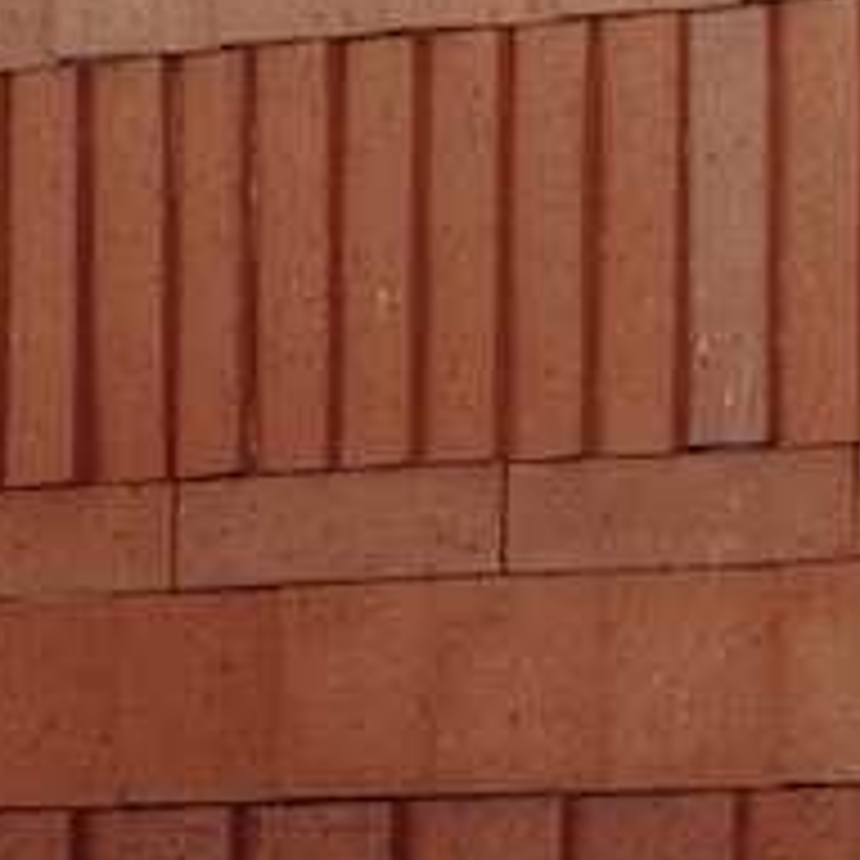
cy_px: 1295
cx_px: -680
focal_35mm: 388
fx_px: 10906
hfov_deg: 4.5
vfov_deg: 4.5
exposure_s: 1/250
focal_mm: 85
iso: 400
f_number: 4.5
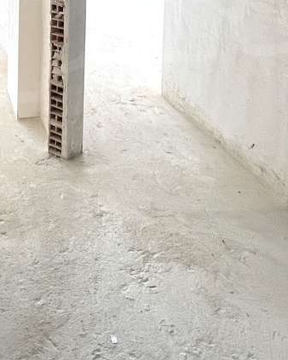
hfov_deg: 32.7
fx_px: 480
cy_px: -18
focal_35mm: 45
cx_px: 67
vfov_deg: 36.1
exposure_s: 1/121
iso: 125
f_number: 1.8
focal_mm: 1.57
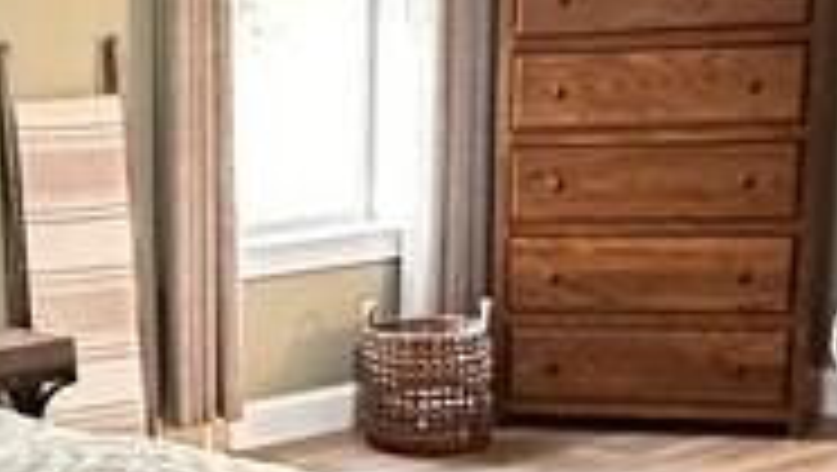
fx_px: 1866
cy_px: 490
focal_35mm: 84
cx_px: -162
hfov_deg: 23.2
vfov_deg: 14.2
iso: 1250
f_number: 2.2
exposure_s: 1/40
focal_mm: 2.22
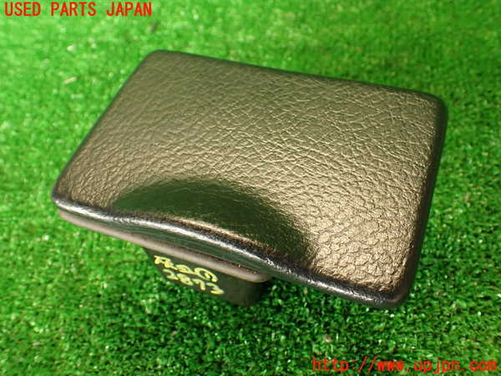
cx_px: 250
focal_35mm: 32
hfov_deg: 56.8
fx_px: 463
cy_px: 188
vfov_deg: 44.2
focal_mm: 5.79
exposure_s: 1/30
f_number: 2.4
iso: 320
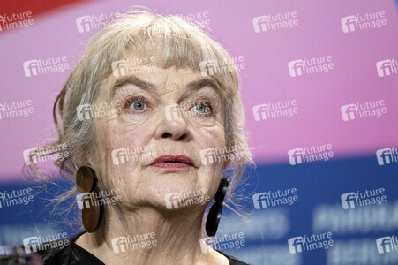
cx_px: 199
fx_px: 2320
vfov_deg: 6.5
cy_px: 132
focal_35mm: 210
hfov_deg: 9.8
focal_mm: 140
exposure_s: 1/400
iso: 2000
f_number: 2.8
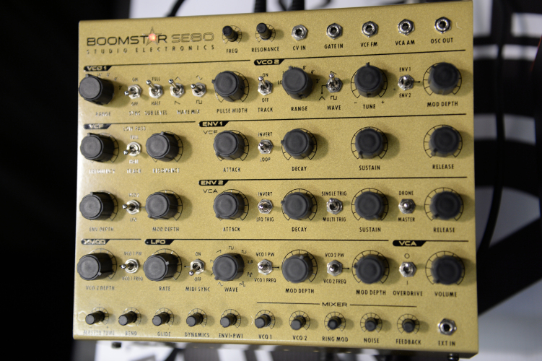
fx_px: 722
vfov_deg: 28.0
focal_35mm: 48
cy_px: 180
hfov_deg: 41.1
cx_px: 271
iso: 800
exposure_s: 1/60
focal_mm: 48
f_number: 2.8
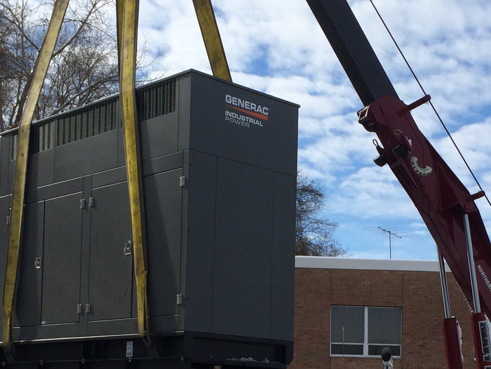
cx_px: 283
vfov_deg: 19.6
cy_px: 364
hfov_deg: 26.6
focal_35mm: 73
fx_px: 1036
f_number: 2.2
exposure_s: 1/3165
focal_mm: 4.12
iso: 40
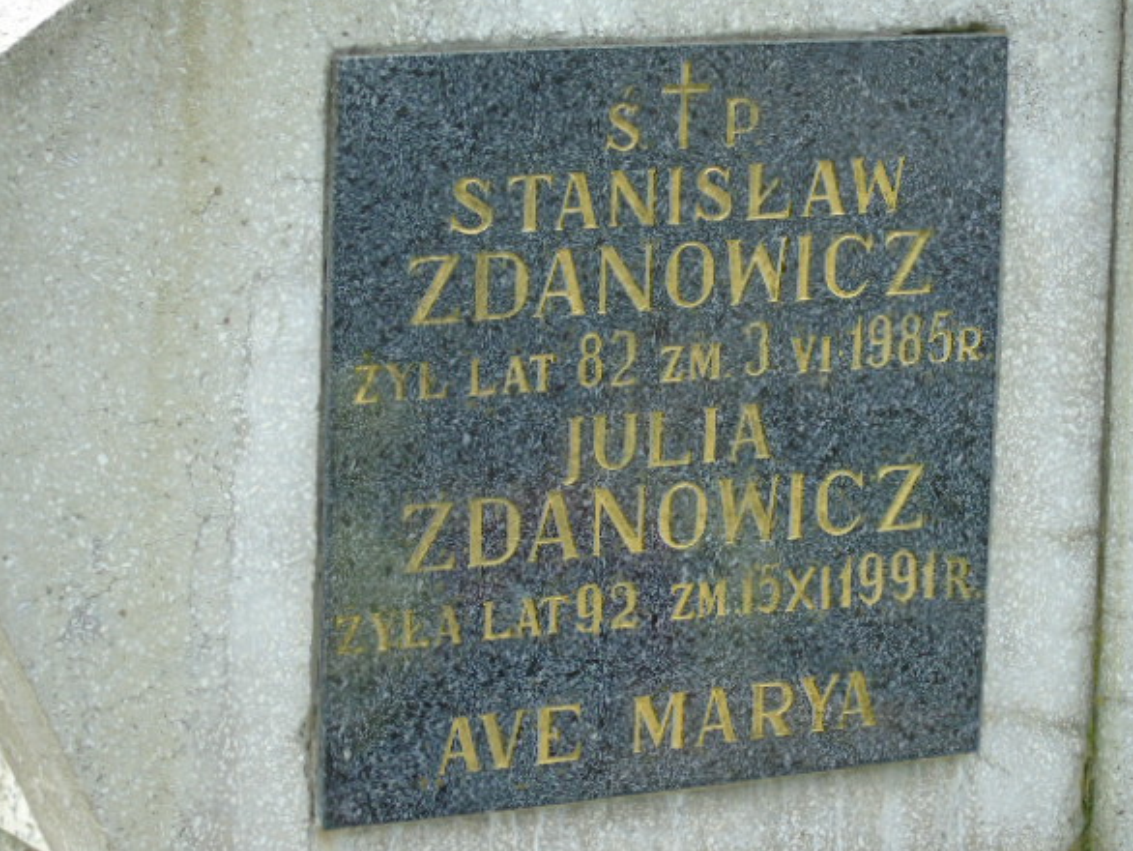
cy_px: 424
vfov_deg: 9.6
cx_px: 603
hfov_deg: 12.7
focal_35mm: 155
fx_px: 5075
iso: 160
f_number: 4.7
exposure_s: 1/125
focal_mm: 25
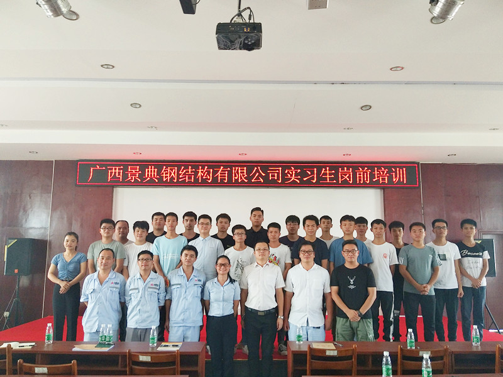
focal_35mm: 26
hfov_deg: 67.3
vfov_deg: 53.1
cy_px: 188
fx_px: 378
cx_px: 252
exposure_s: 1/50
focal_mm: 3.88
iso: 125
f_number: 2
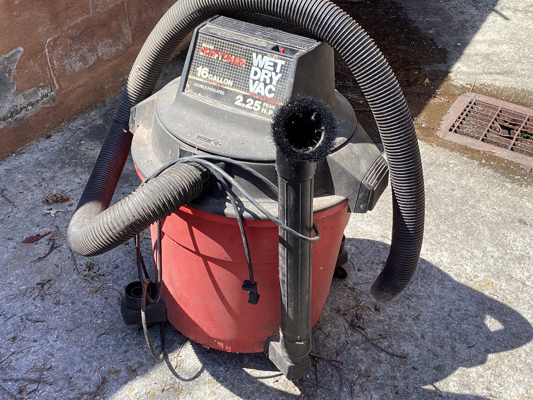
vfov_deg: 37.7
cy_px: 196
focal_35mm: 38
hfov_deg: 48.9
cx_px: 245
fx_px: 585
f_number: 2.4
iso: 25
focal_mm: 3.3
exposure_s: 1/280
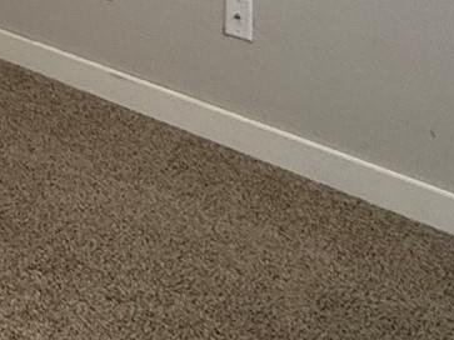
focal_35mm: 79
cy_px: -360
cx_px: -180
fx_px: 1036
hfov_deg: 21.6
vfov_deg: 14.9
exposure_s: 1/120
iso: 250
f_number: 2.2
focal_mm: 2.22
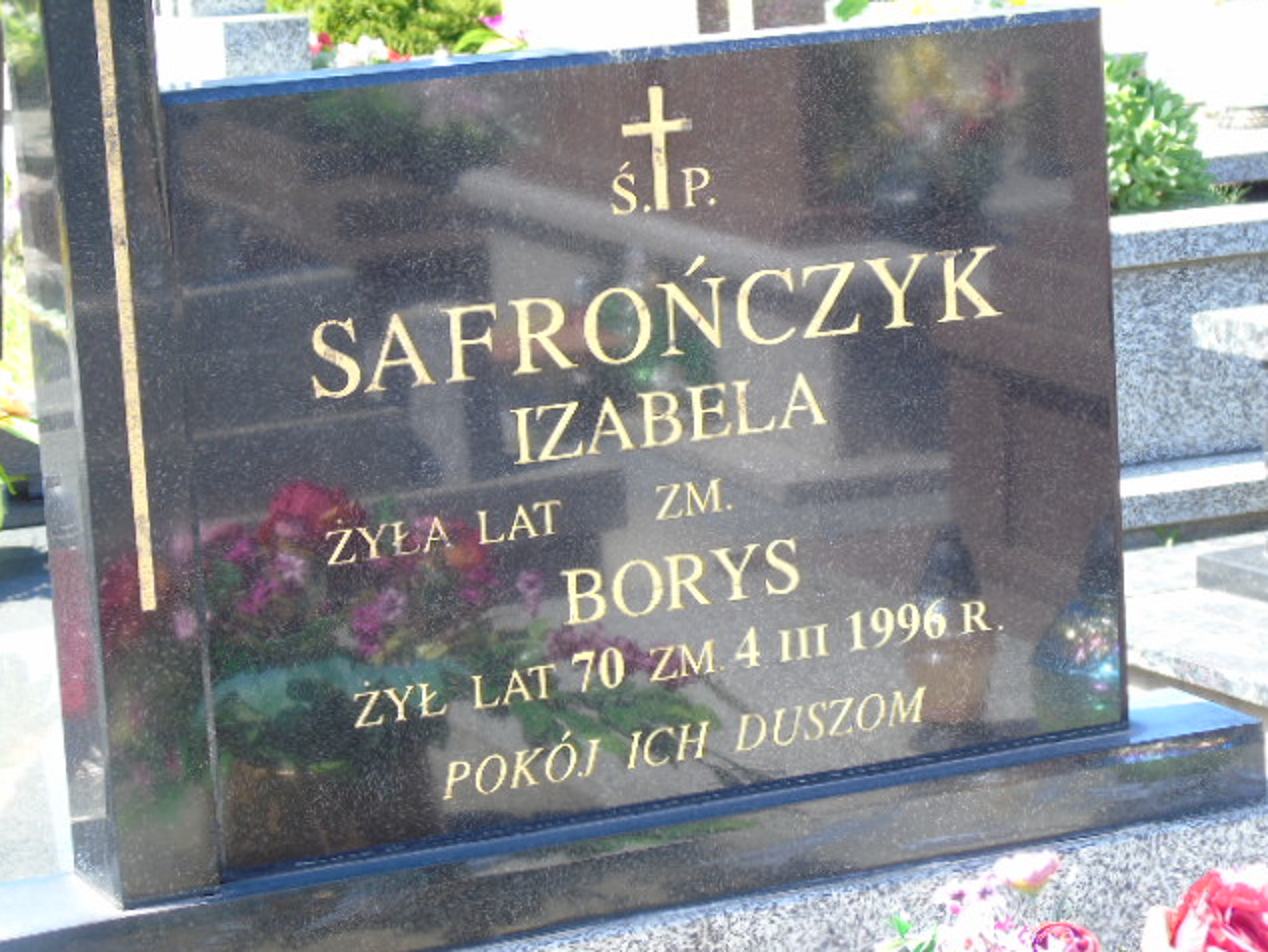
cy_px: 476
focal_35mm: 109
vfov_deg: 13.6
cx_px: 638
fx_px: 3994
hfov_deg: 18.0
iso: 80
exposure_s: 1/60
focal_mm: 19
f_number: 4.4
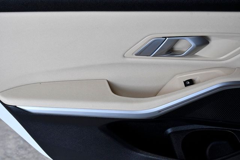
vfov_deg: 17.5
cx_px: 120
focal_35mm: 78
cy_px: 80
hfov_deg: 26.0
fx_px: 520
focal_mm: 52
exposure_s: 1/400
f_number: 10
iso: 2500
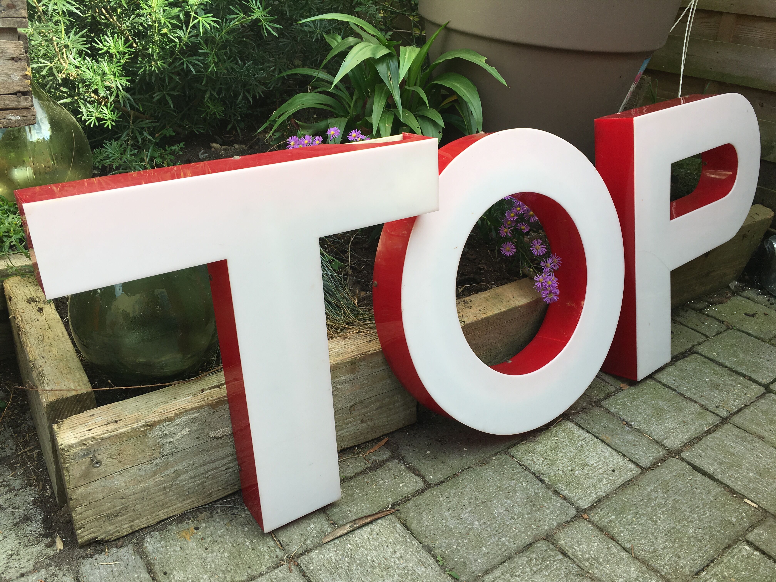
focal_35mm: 29
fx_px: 650
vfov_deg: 48.2
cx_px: 388
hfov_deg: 61.7
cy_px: 291
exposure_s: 1/381
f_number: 2.2
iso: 25
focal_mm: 4.15
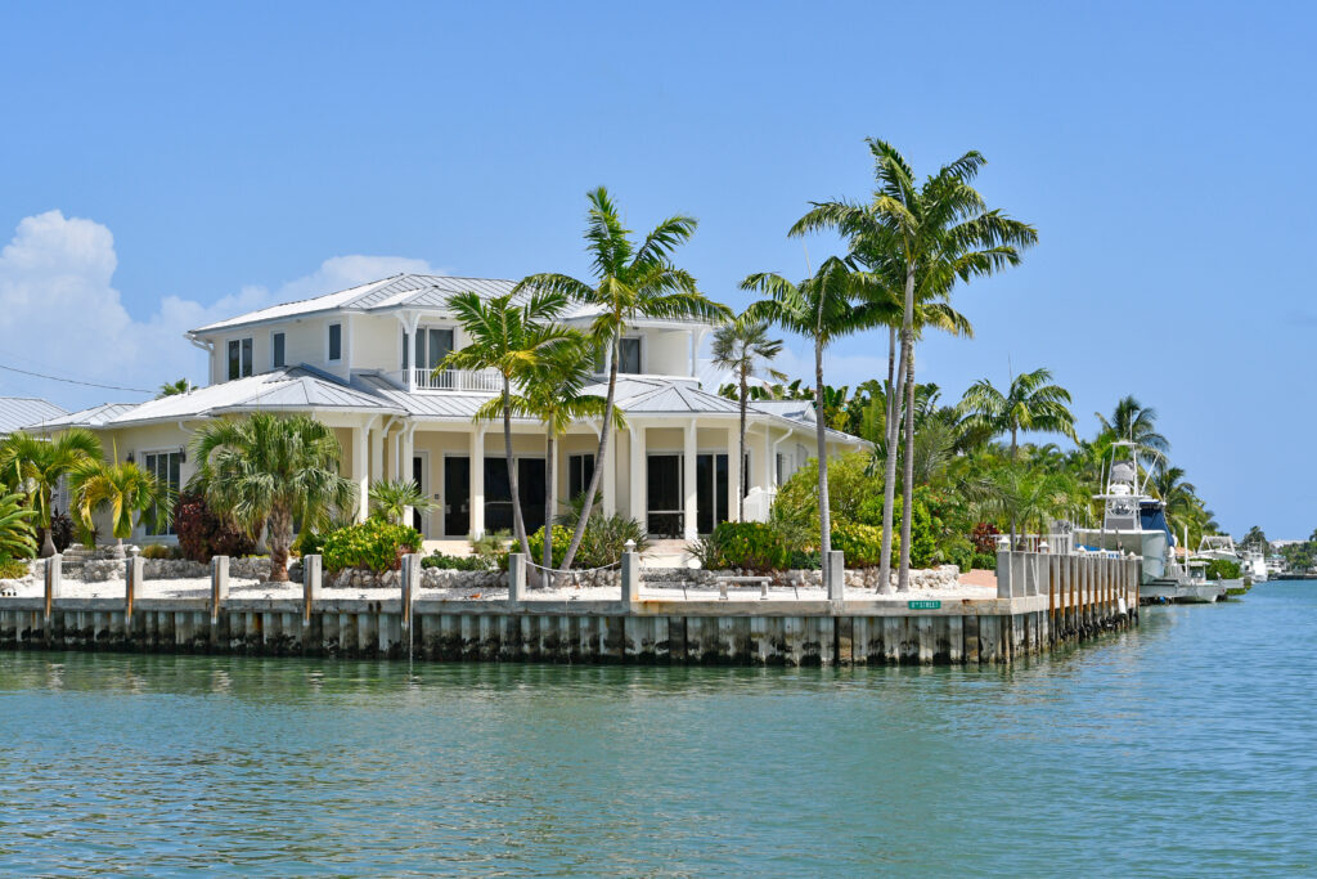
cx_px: 658
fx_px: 2744
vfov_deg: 18.2
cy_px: 440
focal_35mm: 75
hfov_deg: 27.0
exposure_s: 1/1250
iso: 200
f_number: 8
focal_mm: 50
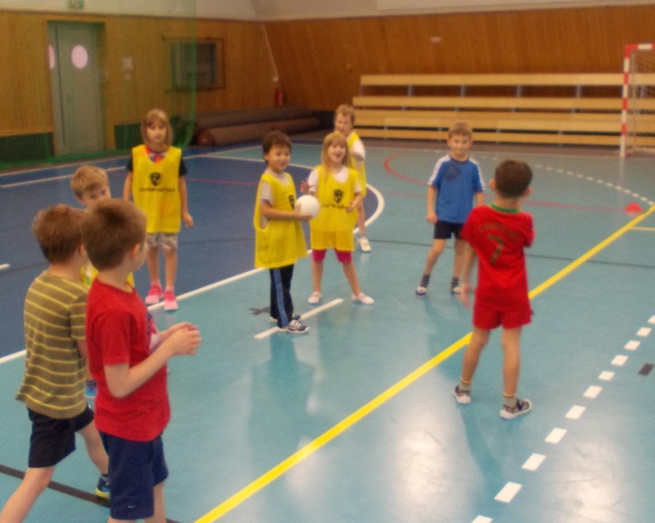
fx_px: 872
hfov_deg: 41.2
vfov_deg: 33.4
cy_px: 248
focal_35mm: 45
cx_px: 340
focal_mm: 4
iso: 200
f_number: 2.7
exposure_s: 1/25
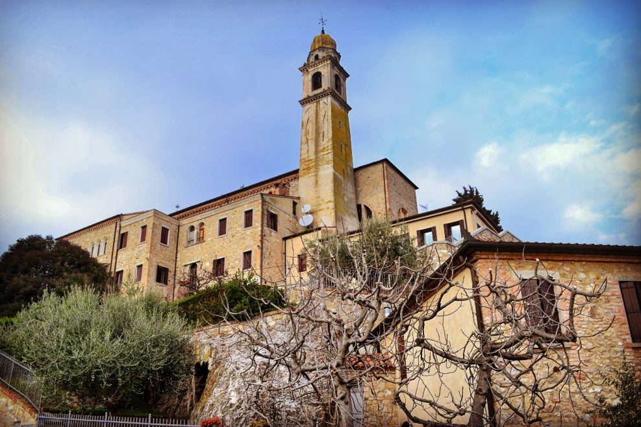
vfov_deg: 46.4
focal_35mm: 28
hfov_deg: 65.5
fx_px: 499
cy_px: 211
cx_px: 316
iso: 400
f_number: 10
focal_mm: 18
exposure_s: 1/200
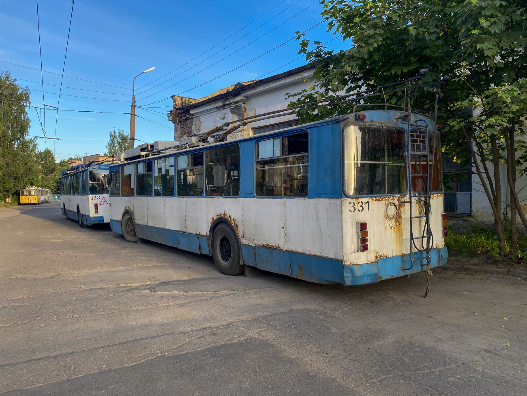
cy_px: 198
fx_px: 396
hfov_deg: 67.3
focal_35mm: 26
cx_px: 264
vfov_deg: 53.1
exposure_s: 1/357
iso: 32
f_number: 1.8
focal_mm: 4.25
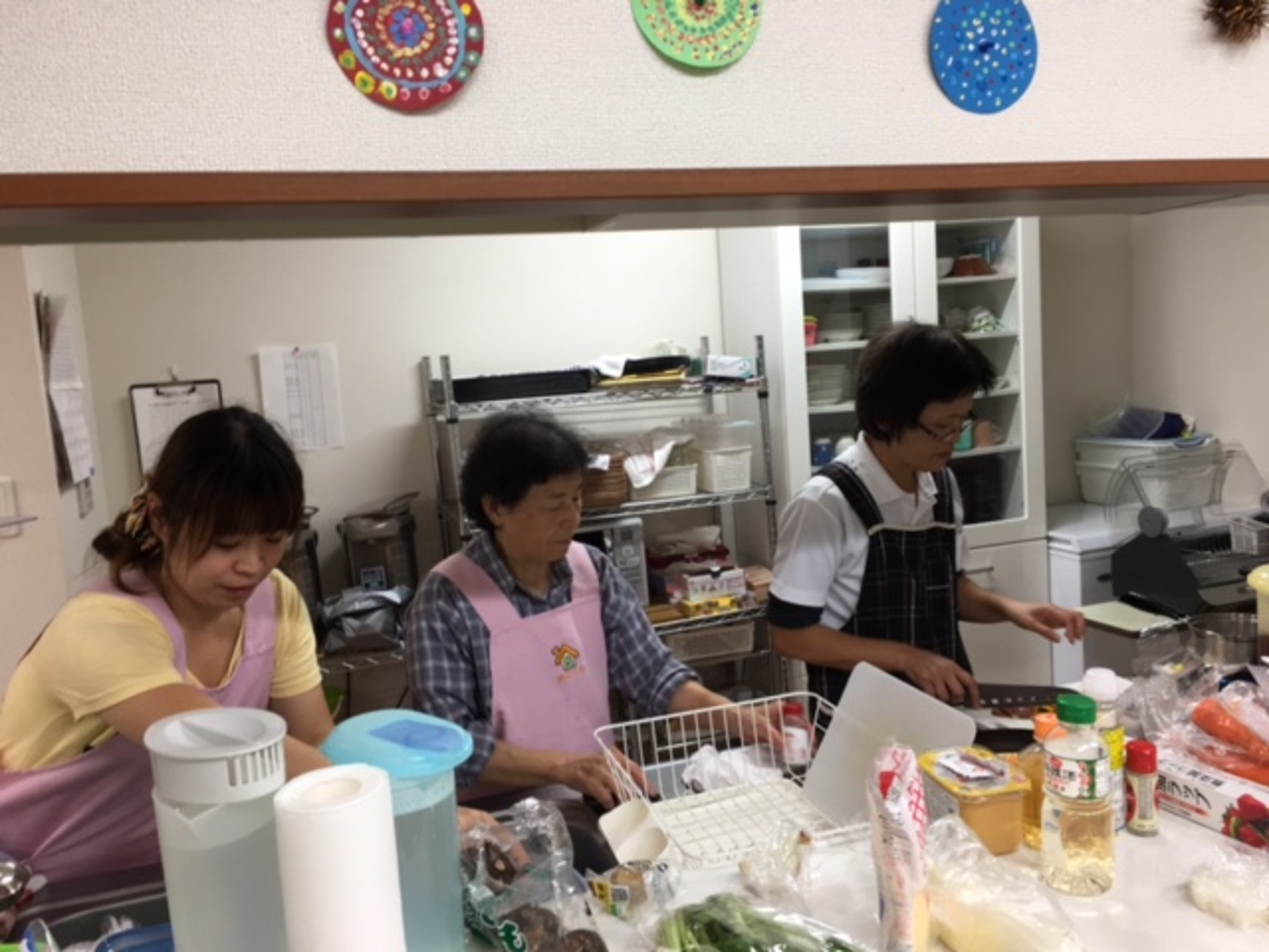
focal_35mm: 29
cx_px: 634
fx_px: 1063
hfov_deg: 61.7
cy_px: 476
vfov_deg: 48.2
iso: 50
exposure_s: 1/30
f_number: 2.2
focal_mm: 4.15
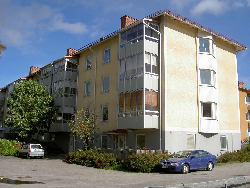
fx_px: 282
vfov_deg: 36.8
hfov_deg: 47.9
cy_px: 94
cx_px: 125
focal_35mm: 39
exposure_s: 1/500
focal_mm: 8
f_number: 4.7
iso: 100
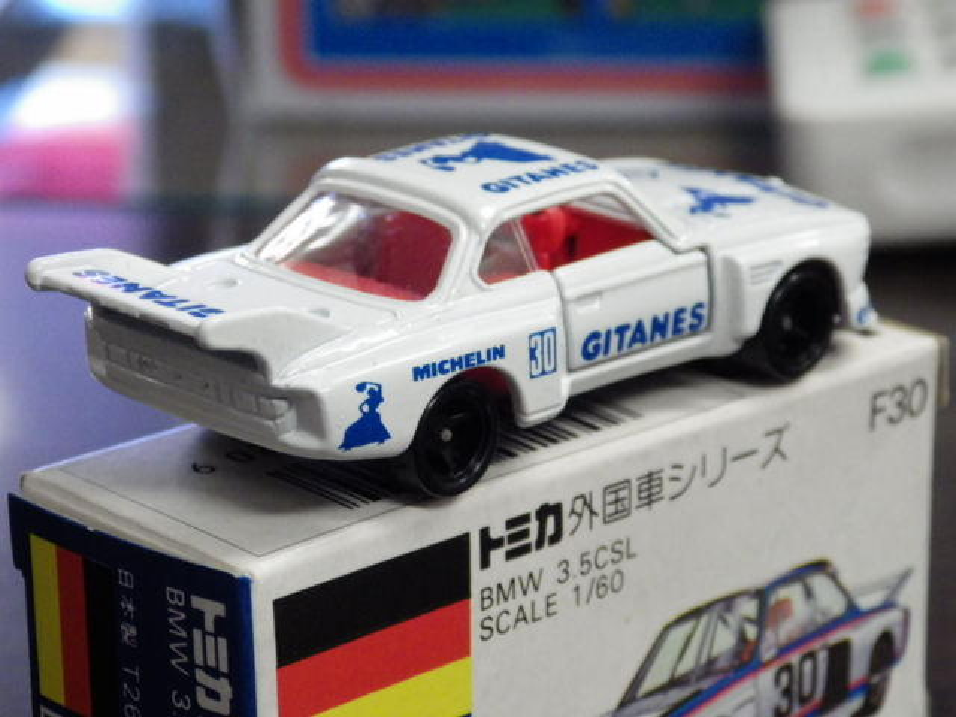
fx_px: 3673
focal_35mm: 133
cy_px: 358
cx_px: 478
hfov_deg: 14.8
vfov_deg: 11.1
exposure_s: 1/40
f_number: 5
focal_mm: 23.8
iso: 800
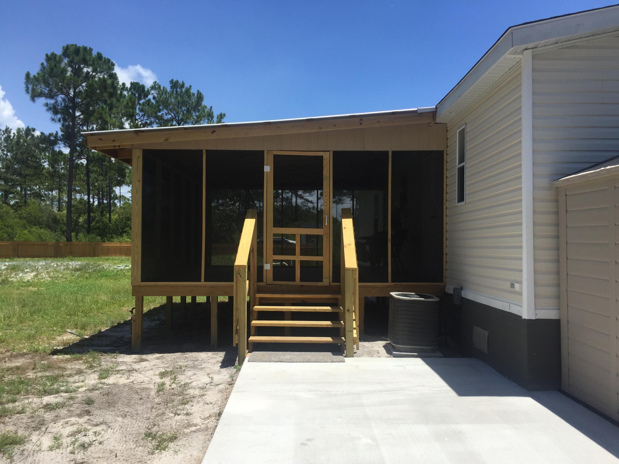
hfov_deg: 61.7
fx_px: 519
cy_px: 232
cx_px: 310
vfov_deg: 48.2
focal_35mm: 29
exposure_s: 1/2326
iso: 32
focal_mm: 4.15
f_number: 2.2
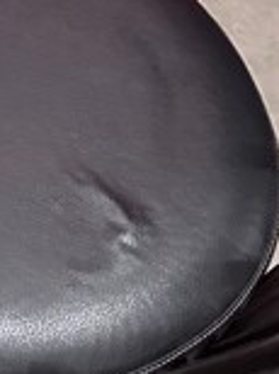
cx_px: -412
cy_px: -142
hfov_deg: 10.0
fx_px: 1369
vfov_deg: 14.7
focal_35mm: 127
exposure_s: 1/60
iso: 500
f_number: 1.78
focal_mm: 6.86
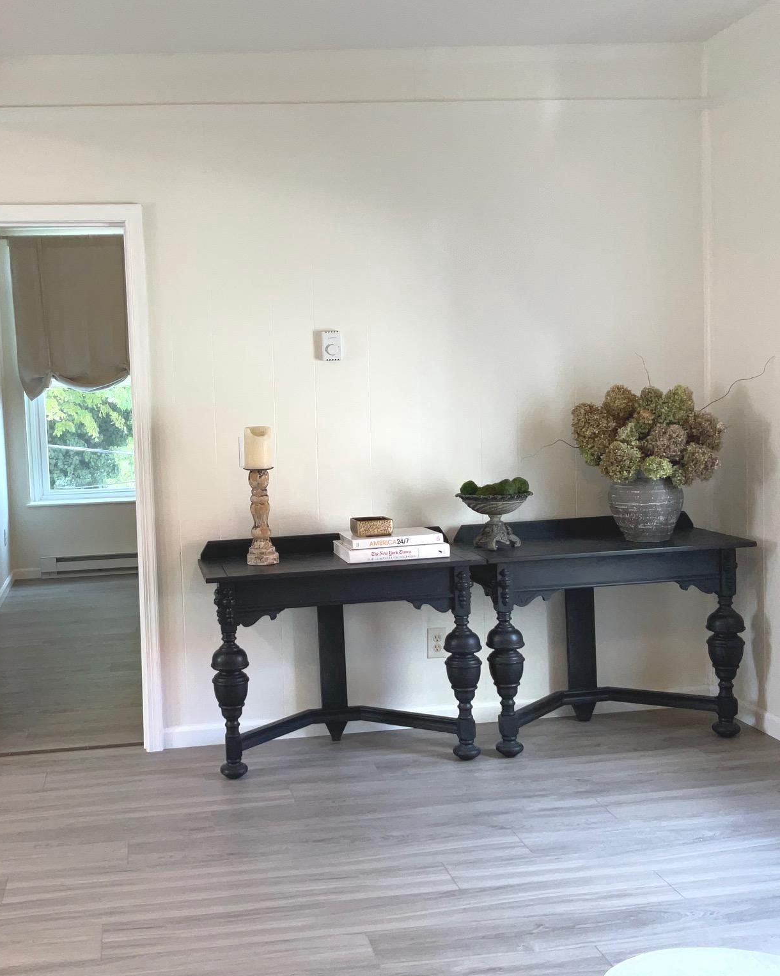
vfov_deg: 47.9
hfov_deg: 38.8
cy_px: 489
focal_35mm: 38
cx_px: 269
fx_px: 1097
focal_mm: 3
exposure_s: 1/60
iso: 25
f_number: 1.8
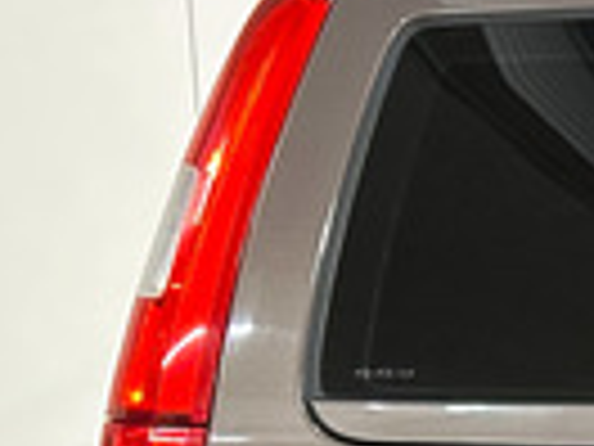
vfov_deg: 6.2
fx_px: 4067
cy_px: 703
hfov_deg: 7.8
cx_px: 1341
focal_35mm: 237
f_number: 1.8
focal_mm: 6.86
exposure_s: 1/35
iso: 320
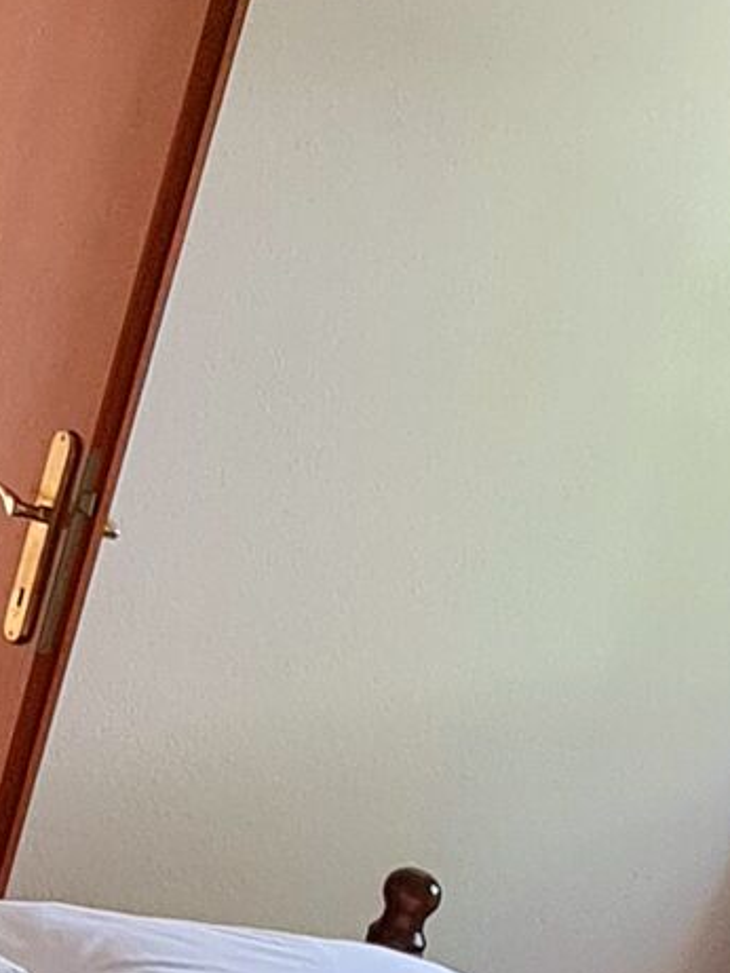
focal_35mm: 79
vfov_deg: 21.7
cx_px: 378
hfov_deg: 18.7
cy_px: 1340
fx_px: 2220
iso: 400
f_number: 2.2
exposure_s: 1/33
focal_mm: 2.2
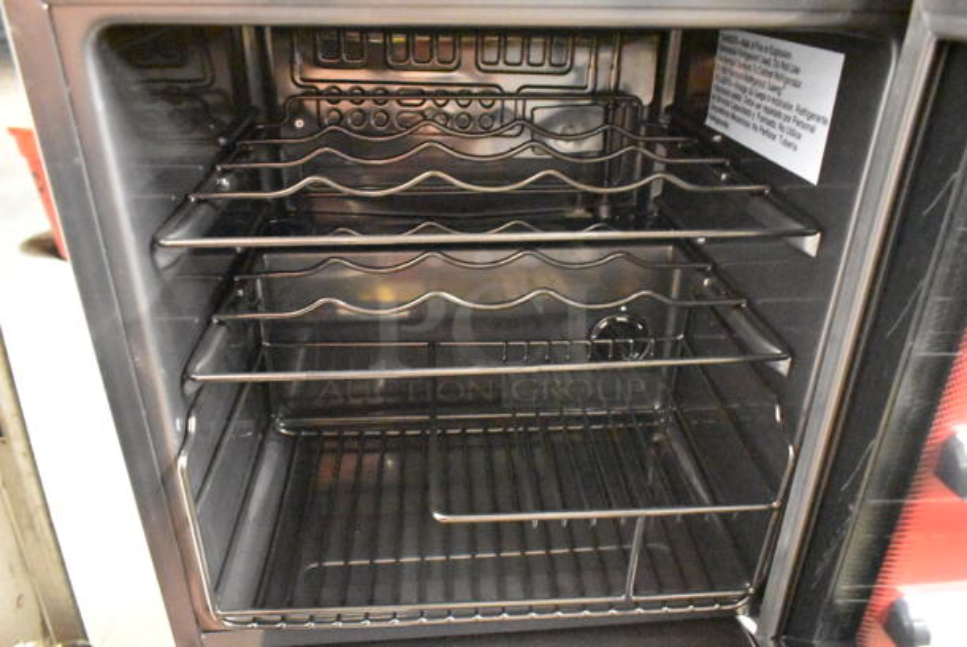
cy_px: 324
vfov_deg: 48.0
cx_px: 484
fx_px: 726
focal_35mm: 27
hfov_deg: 67.3
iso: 25600
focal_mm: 18
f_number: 3.5
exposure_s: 1/15
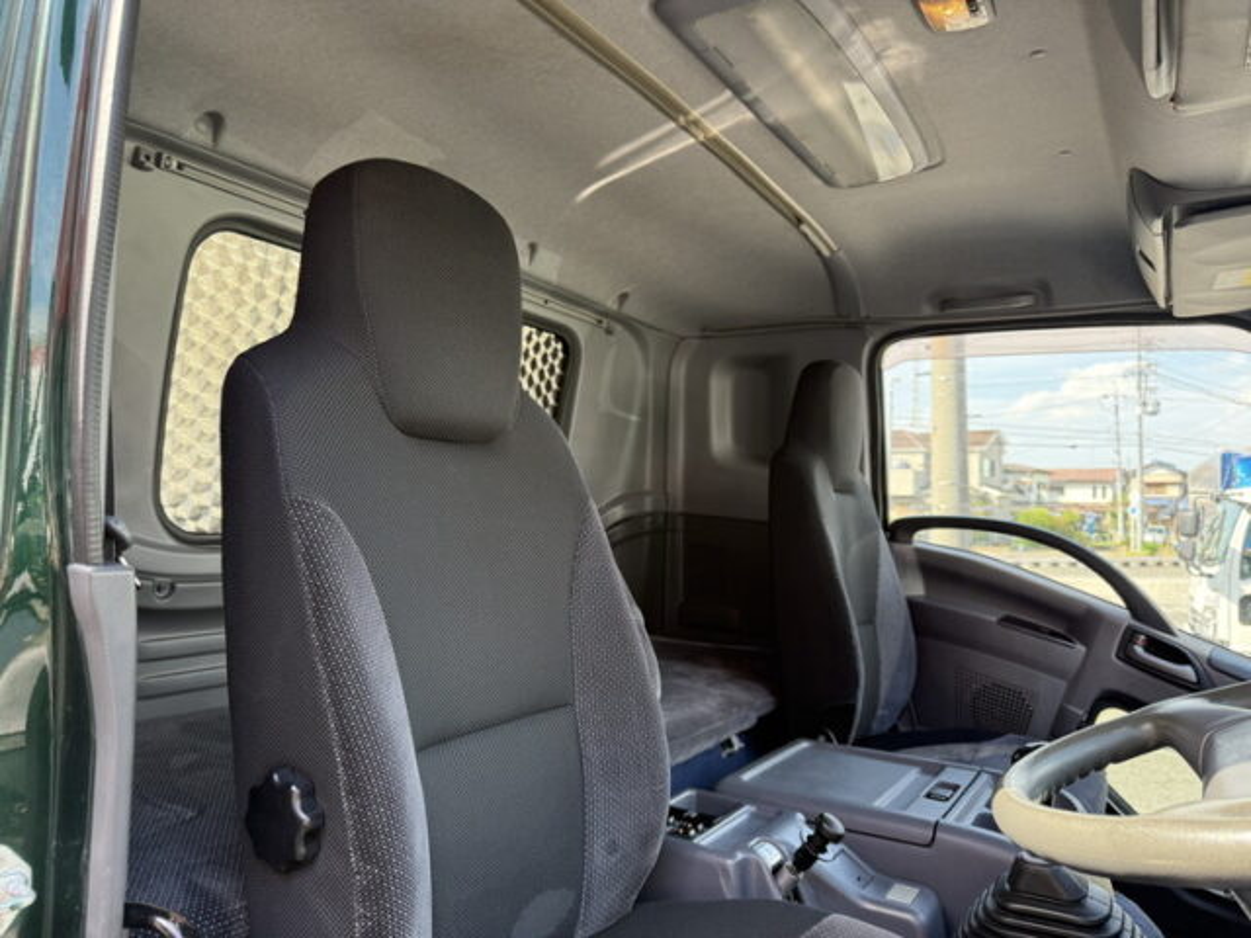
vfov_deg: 56.8
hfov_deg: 71.6
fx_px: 867
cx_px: 626
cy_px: 469
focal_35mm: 24
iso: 100
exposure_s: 1/282
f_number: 1.78
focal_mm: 6.76
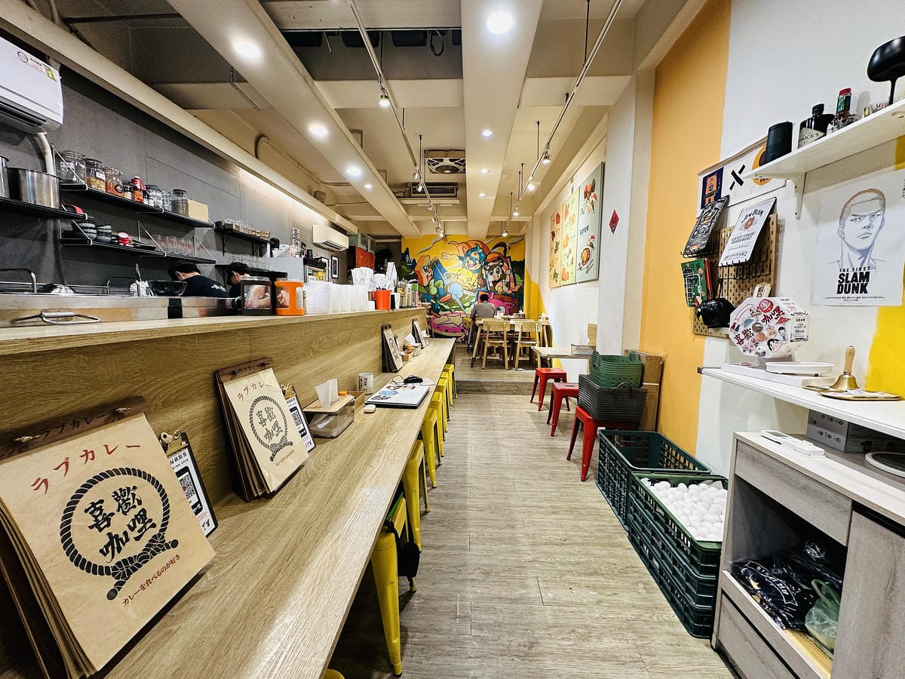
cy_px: 340
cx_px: 452
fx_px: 366
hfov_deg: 102.1
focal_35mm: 14
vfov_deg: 85.7
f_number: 2.2
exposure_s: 1/60
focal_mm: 2.22
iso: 200
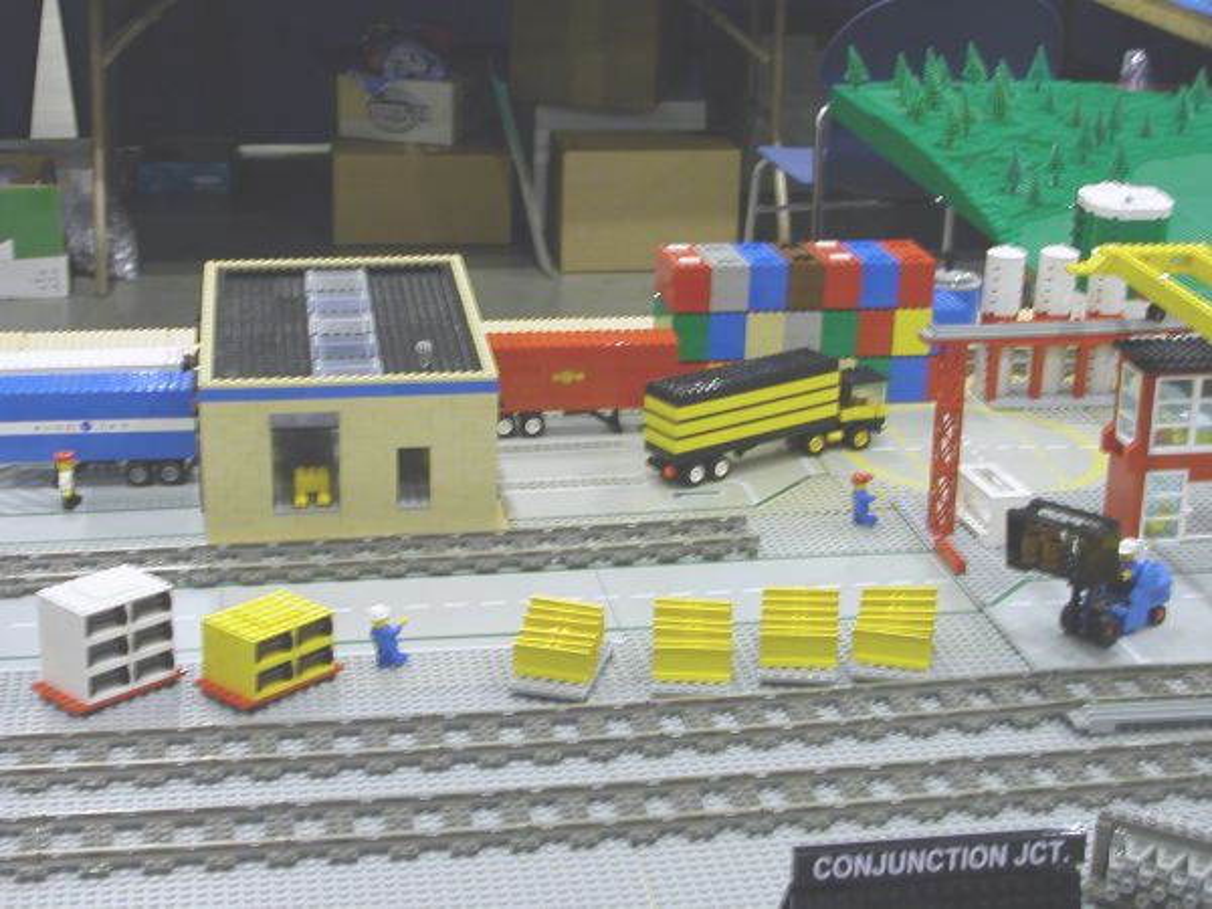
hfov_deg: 30.3
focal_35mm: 64
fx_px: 2241
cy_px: 454
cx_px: 606
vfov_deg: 22.9
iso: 100
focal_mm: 9.7
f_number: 3.5
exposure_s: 1/11.5
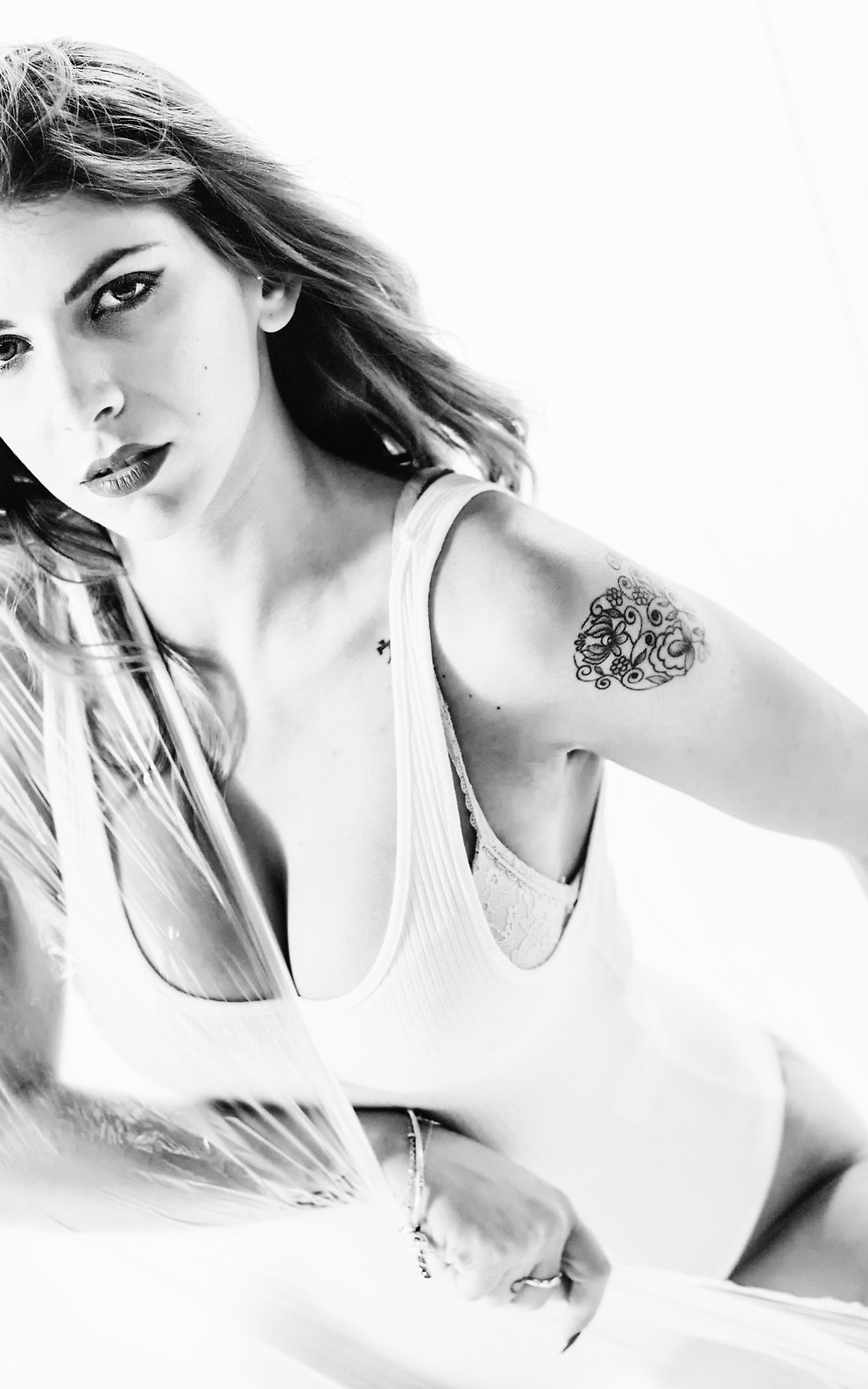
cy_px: 695
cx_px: 435
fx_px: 4959
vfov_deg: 15.9
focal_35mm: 131
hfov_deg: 10.0
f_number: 2
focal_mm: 85
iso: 800
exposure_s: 1/250
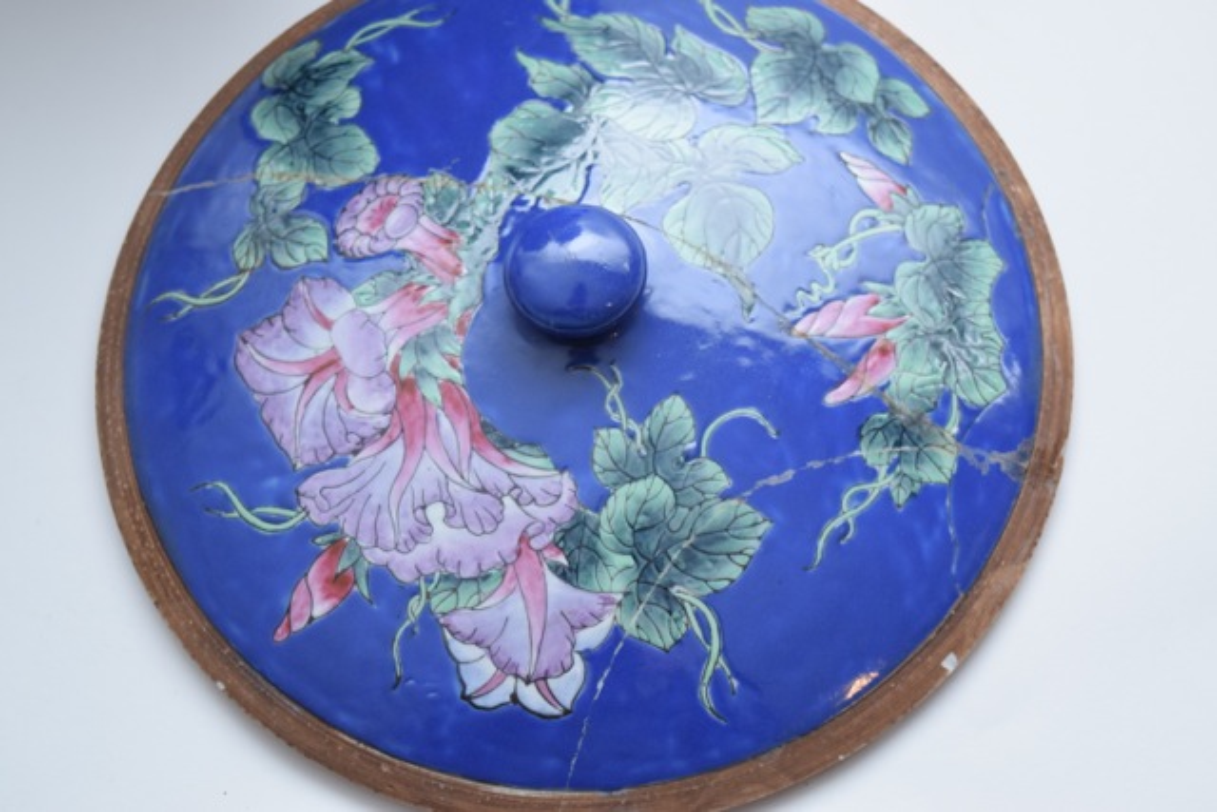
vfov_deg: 22.6
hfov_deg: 33.4
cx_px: 608
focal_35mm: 60
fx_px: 2029
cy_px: 406
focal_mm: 40
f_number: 5.6
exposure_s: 1/125
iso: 800
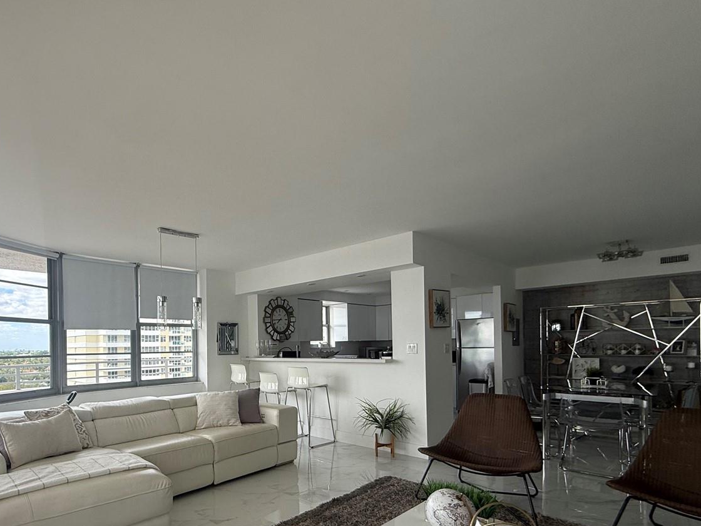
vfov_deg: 64.5
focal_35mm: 20
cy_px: 345
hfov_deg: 78.9
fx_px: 405
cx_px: 231
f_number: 2.2
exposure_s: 1/213
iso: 64
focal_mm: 2.22
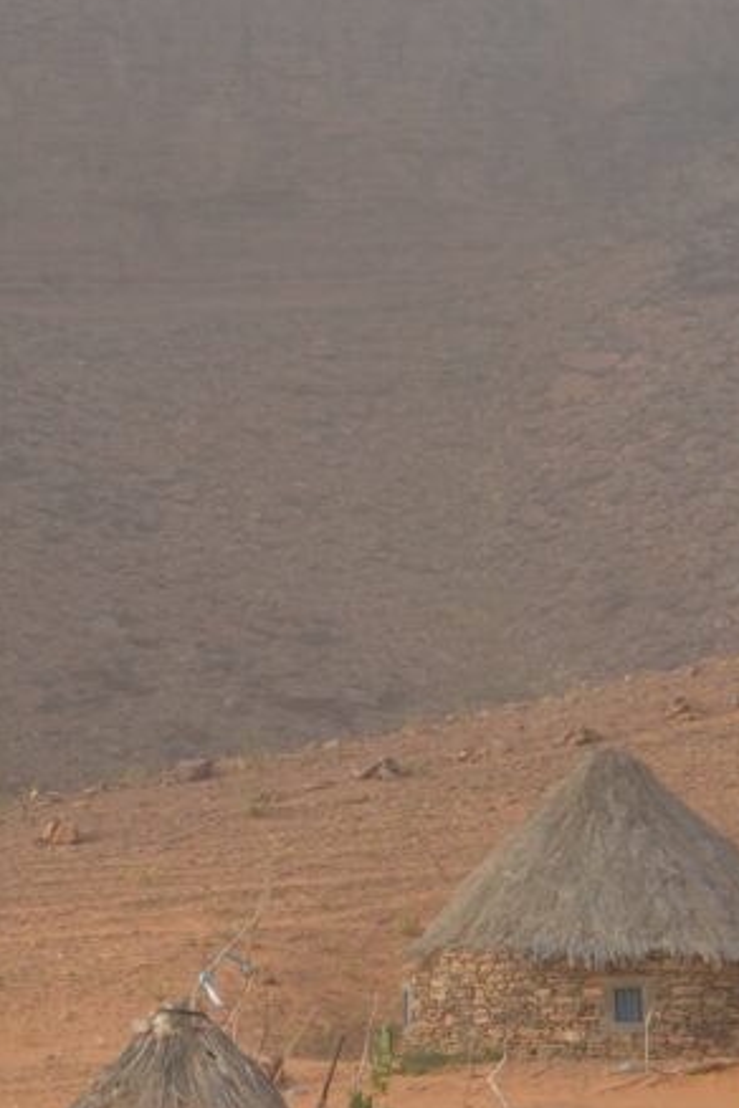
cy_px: 324
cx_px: 531
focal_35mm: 301
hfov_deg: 4.6
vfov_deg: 6.8
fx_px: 9268
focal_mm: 86
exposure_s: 1/1000
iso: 400
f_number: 5.6
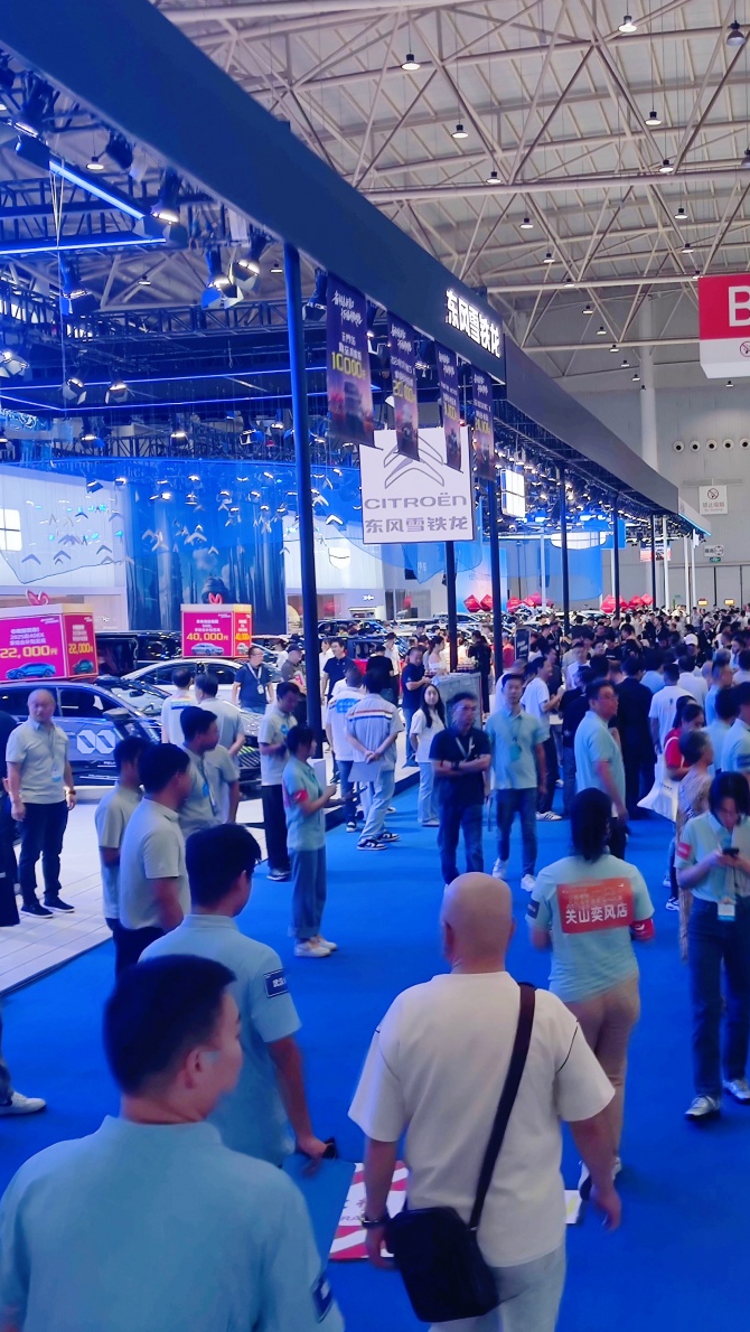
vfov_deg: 47.3
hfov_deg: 26.9
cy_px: 678
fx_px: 1519
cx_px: 650
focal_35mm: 43
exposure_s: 1/173
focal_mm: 6.78
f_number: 1.85
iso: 58
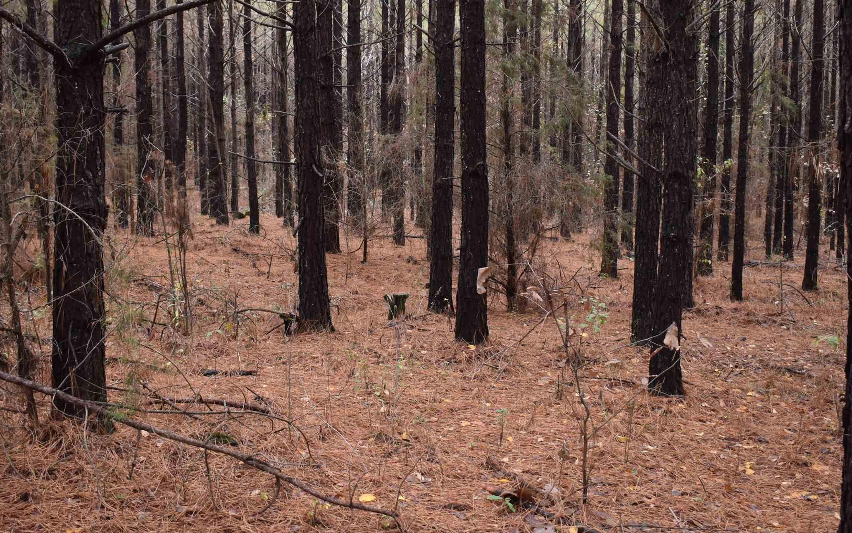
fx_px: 952
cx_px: 420
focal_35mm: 41
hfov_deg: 48.2
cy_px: 177
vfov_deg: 31.0
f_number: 3.5
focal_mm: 18
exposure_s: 1/200
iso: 800
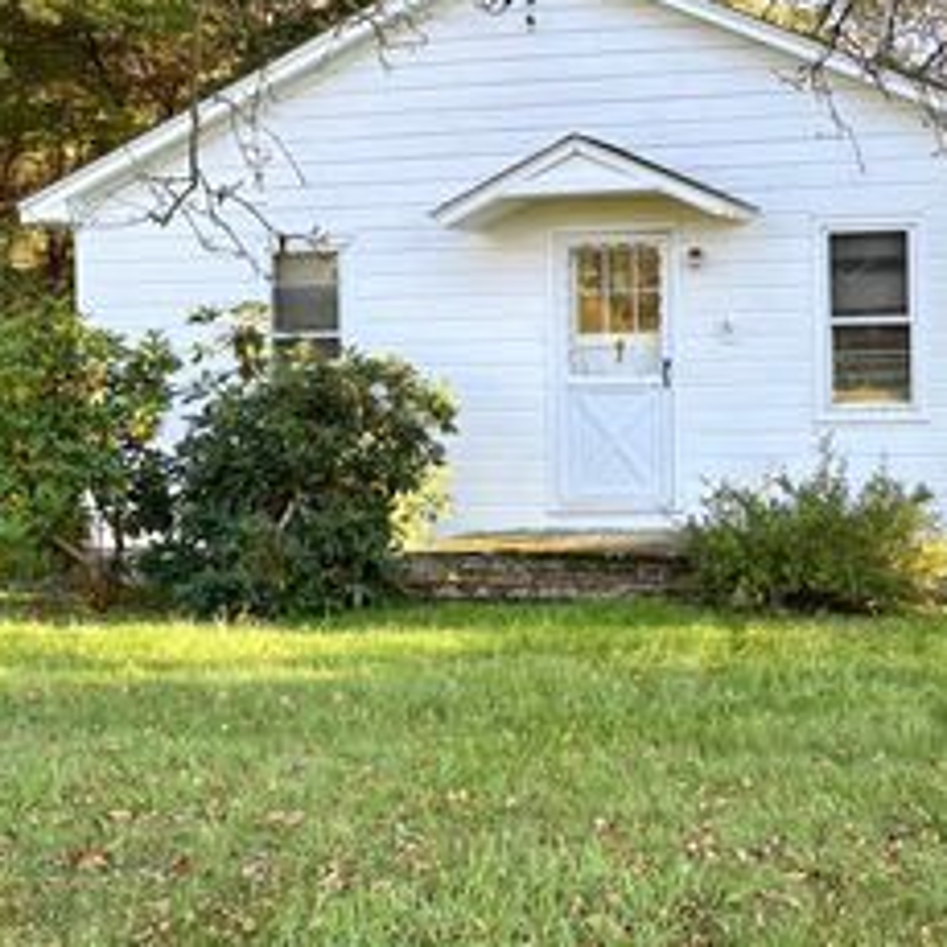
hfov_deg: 32.2
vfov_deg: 33.8
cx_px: 873
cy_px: 344
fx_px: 1548
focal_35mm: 50
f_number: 1.6
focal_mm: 5.96
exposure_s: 1/341
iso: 50
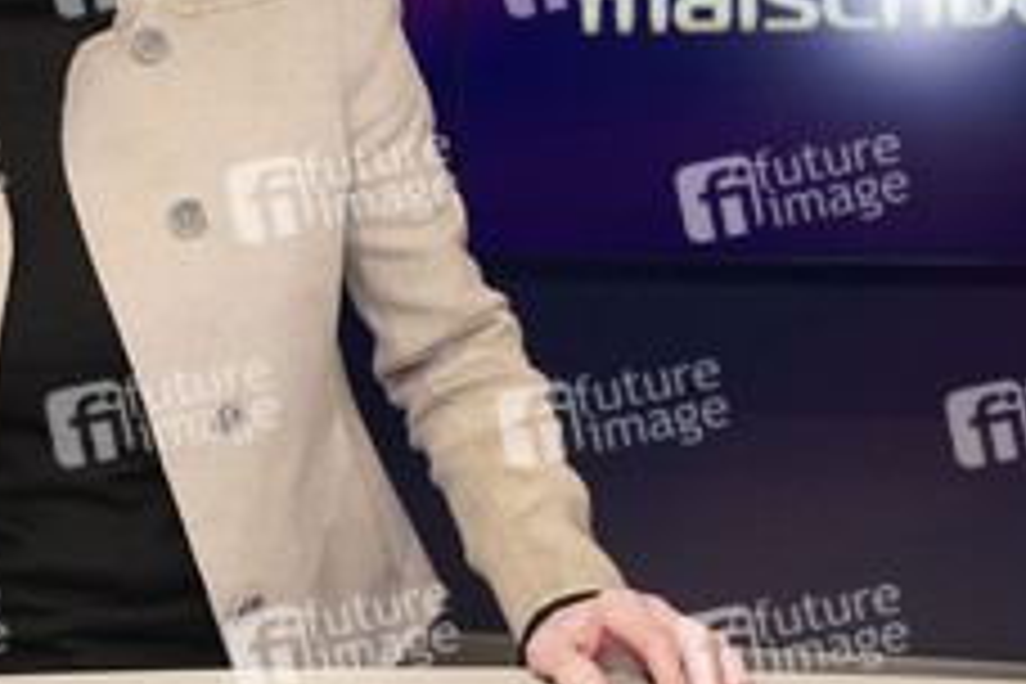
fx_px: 2251
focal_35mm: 79
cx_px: 223
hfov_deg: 25.3
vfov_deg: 17.0
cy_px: 76
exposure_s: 1/125
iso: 2000
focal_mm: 40
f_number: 5.6
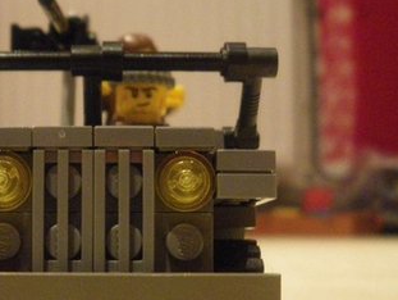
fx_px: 852
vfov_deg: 19.7
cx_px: 100
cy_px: 238
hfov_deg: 26.0
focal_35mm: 74
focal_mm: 6.3
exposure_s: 1/8
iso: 800
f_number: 3.5
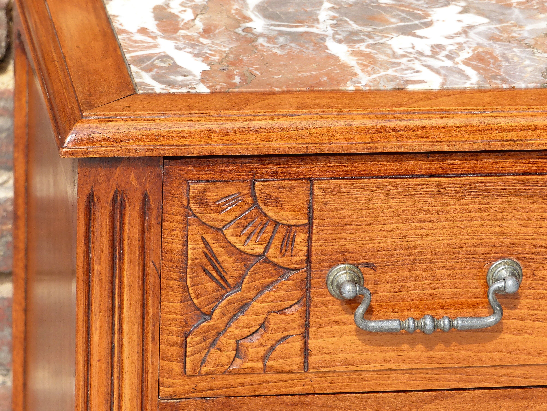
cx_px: 274
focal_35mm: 205
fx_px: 3239
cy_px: 206
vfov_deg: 7.2
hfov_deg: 9.7
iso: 100
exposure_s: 1/400
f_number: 4
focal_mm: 33.5
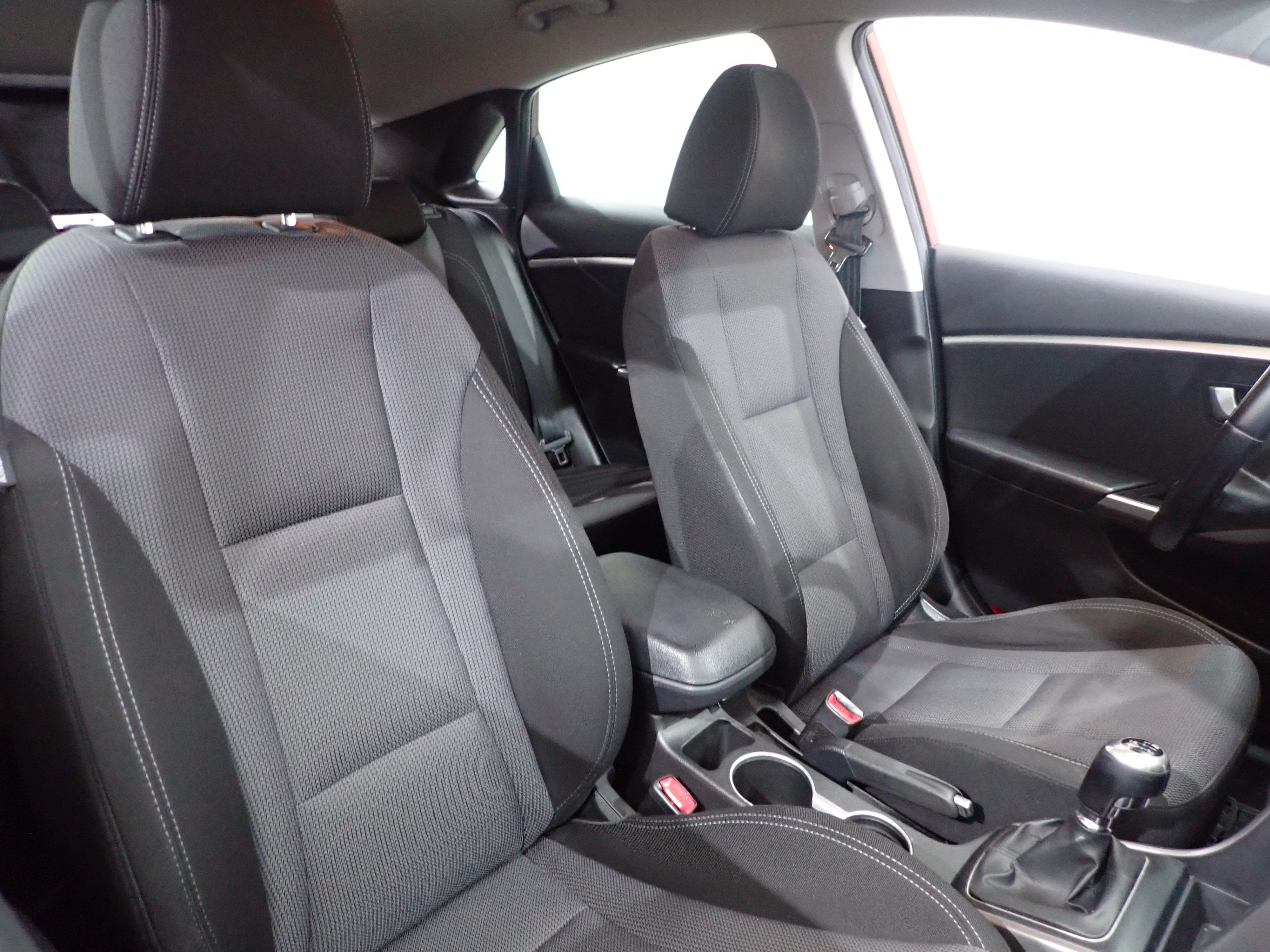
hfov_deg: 69.4
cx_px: 635
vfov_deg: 54.9
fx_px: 917
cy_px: 476
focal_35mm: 25
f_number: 2
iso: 800
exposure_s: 1/25
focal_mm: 4.5
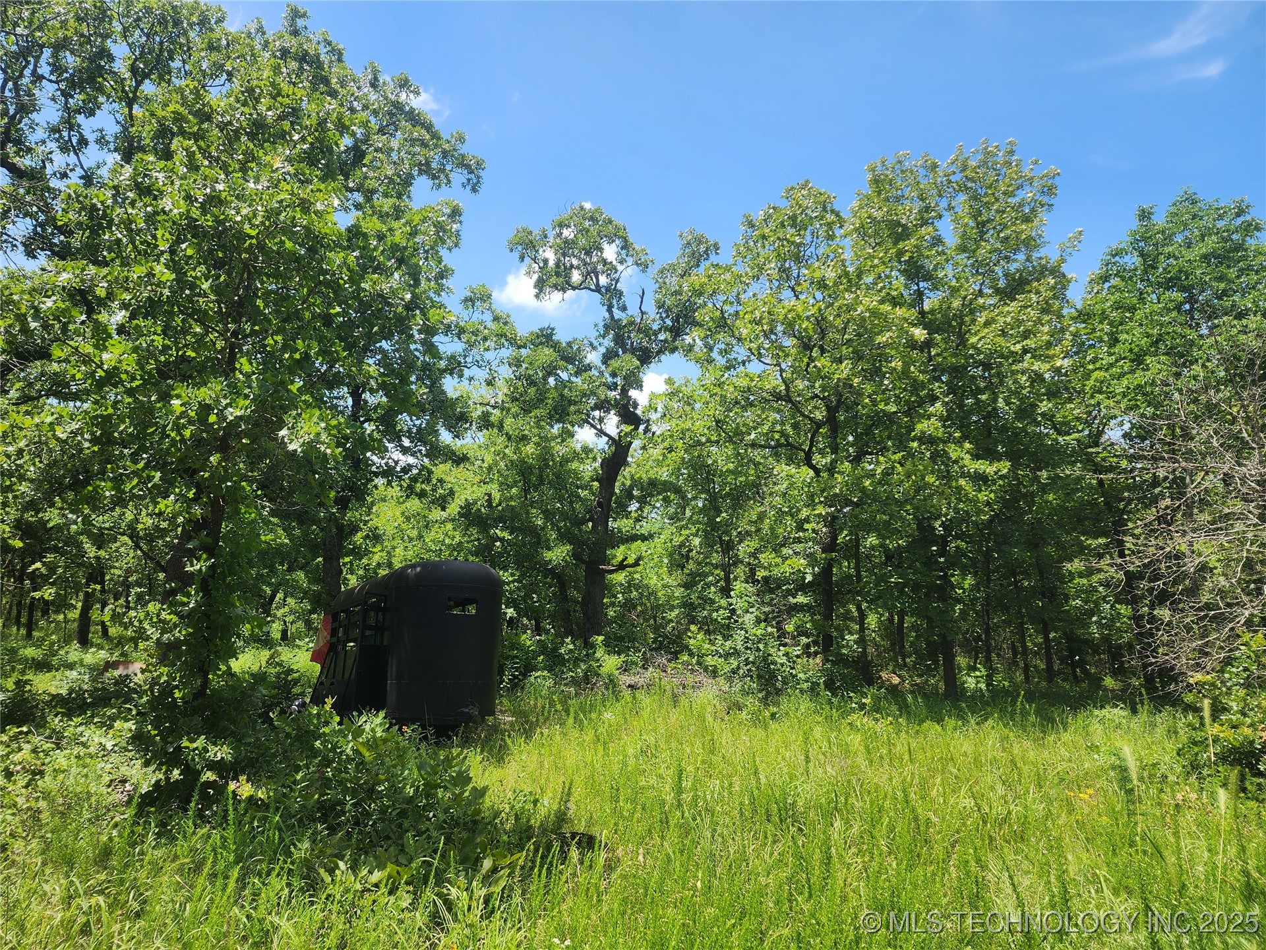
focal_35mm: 23
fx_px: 841
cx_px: 633
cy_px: 475
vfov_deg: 58.9
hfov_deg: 73.9
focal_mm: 6.4
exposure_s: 1/547
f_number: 1.8
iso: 12
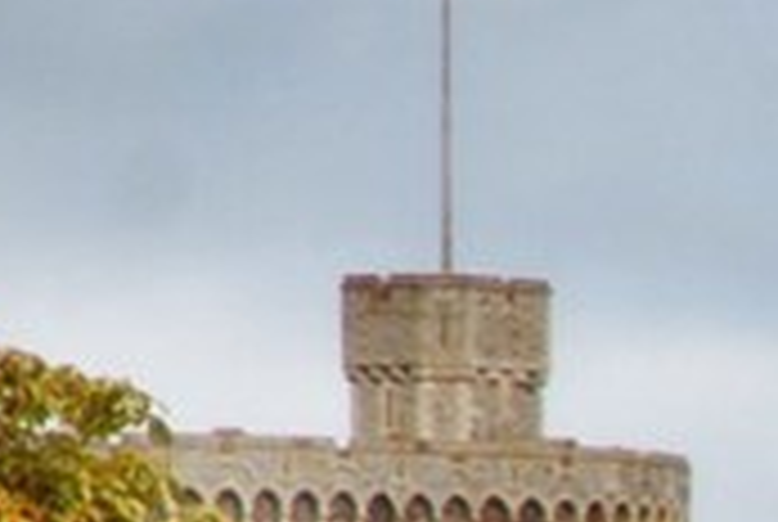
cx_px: 2455
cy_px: 1636
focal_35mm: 1501
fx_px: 32487
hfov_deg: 1.4
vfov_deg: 0.9
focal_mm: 135
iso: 200
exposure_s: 1/250
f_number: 8
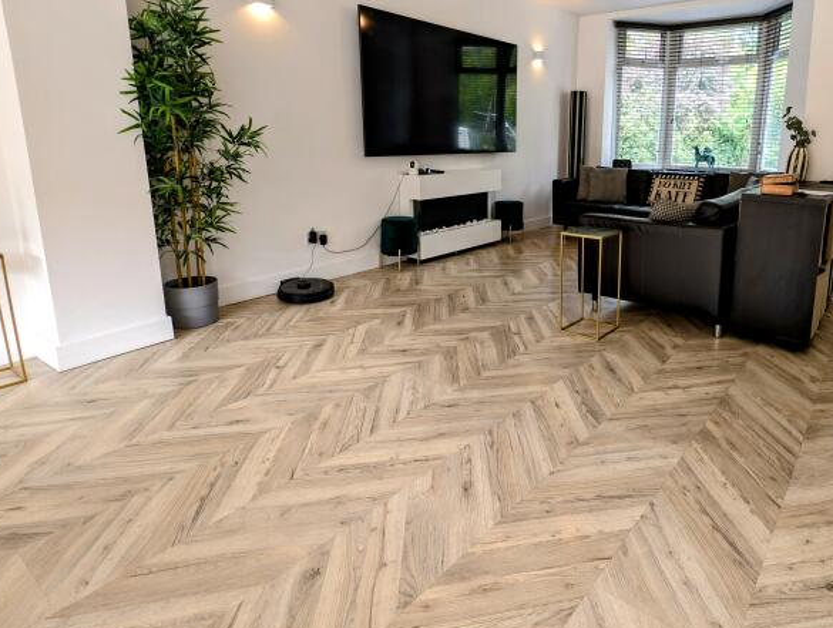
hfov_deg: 76.6
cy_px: 229
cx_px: 548
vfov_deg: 62.6
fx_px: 506
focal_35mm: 21
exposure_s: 1/57.3
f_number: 1.95
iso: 44
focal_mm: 2.23
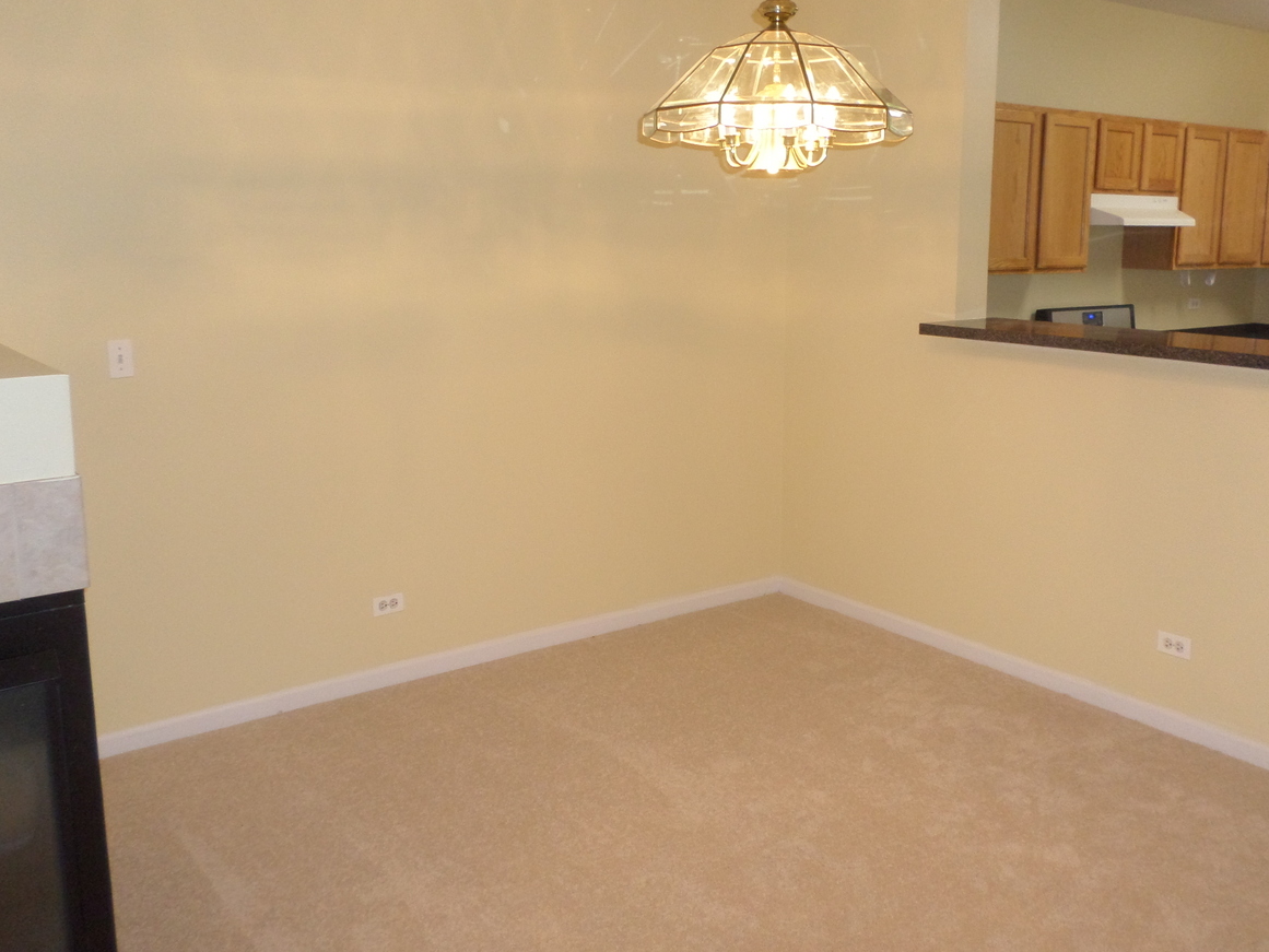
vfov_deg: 45.4
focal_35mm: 31
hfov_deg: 58.2
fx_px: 1137
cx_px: 700
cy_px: 423
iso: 160
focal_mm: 4.5
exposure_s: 1/30
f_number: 2.5
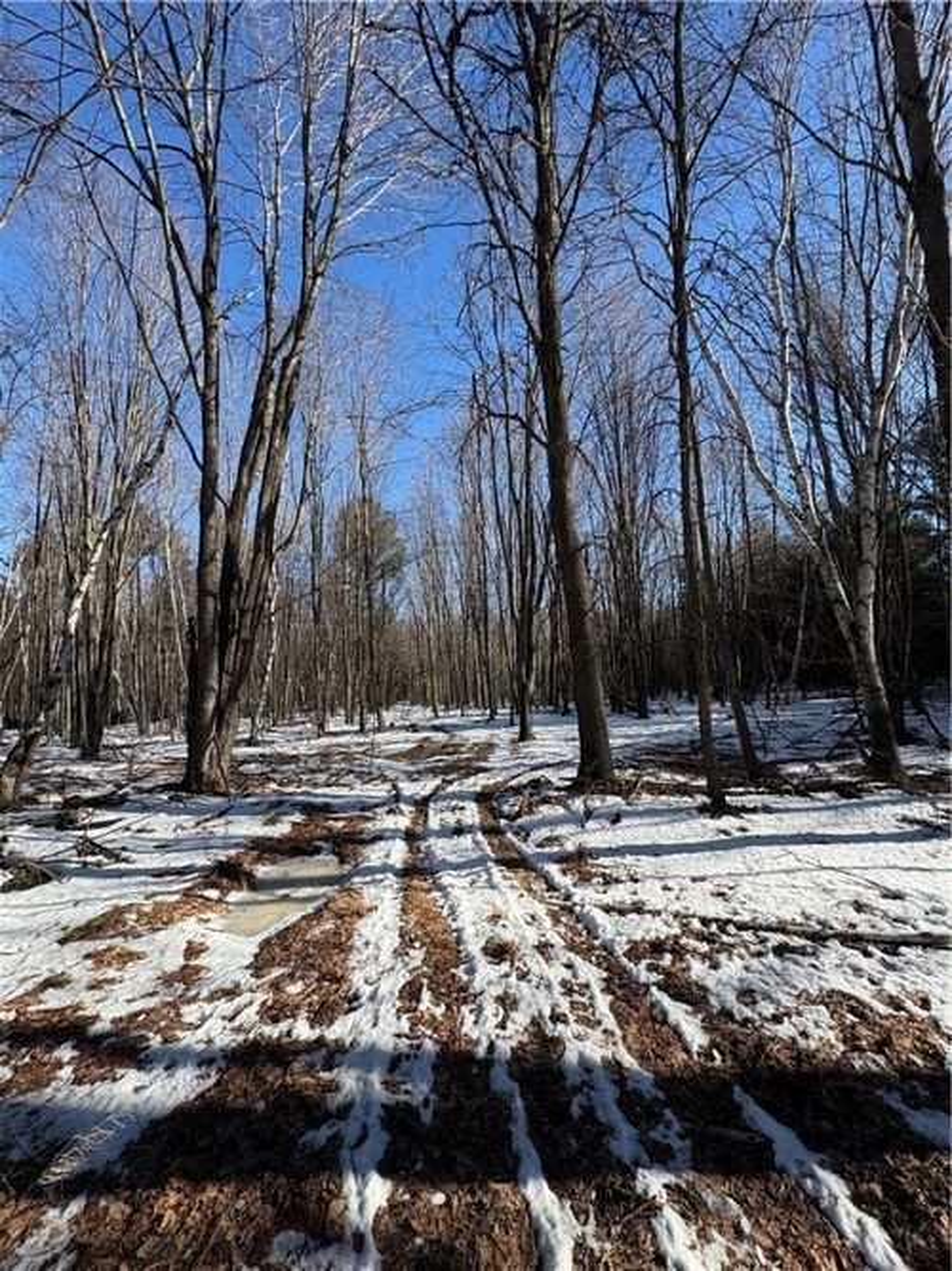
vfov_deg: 102.1
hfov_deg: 85.7
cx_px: 476
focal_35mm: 14
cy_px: 636
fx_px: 514
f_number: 2.2
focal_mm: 2.22
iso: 50
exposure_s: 1/993
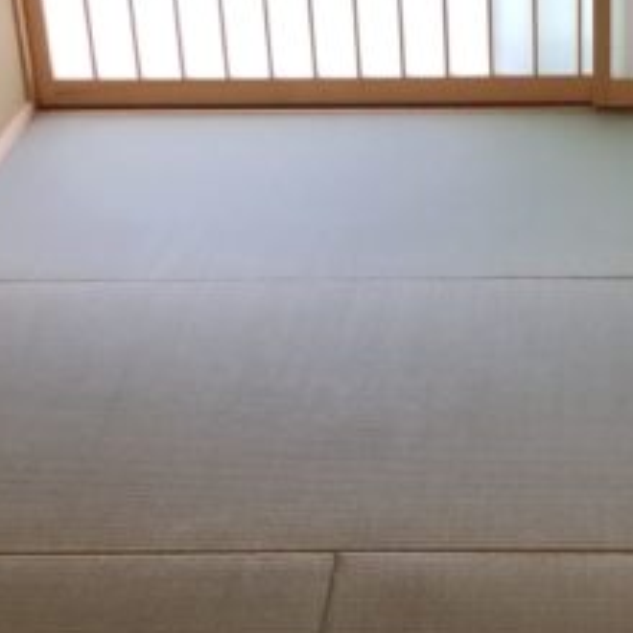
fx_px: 1862
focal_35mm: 90
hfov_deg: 19.1
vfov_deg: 19.3
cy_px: 334
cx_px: 518
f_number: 1.8
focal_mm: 3.99
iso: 25
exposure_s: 1/30
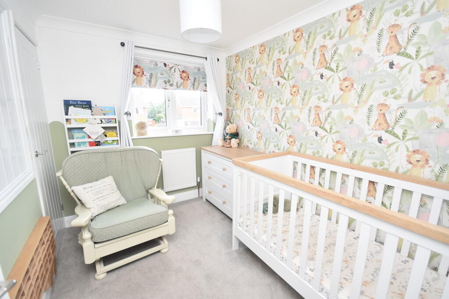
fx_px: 187
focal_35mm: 15
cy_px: 150
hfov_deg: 100.4
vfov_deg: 77.3
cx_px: 224
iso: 800
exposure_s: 1/160
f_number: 4.5
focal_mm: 10
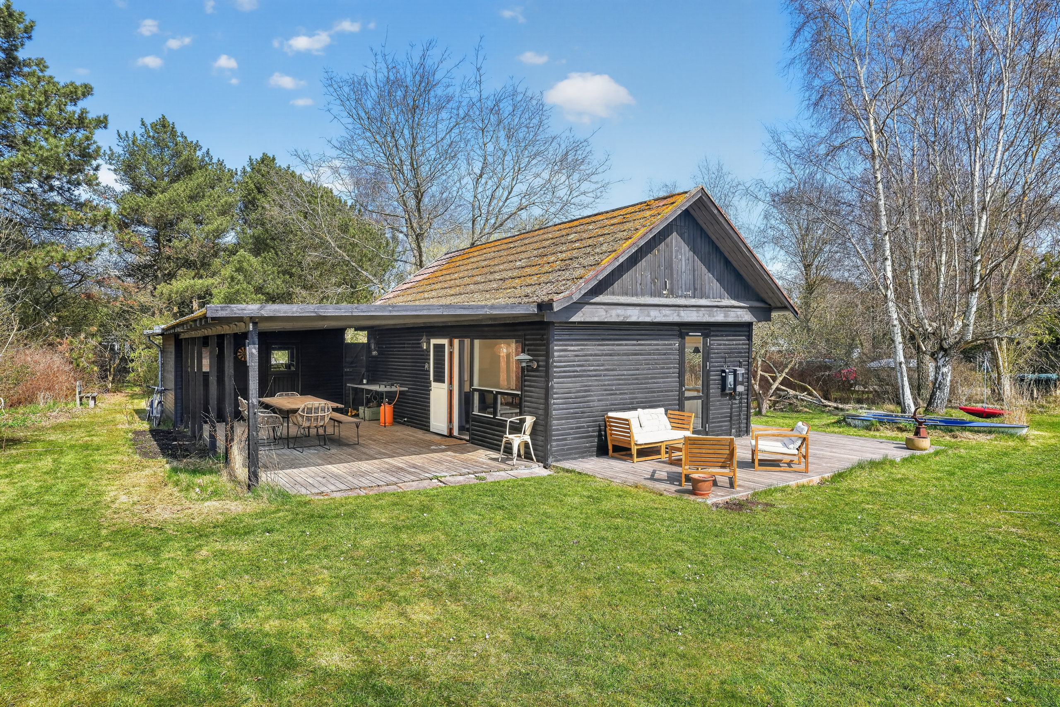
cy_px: 354
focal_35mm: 21
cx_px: 530
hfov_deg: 81.2
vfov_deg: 59.5
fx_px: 618
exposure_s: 1/125
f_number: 8
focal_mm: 21
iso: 400
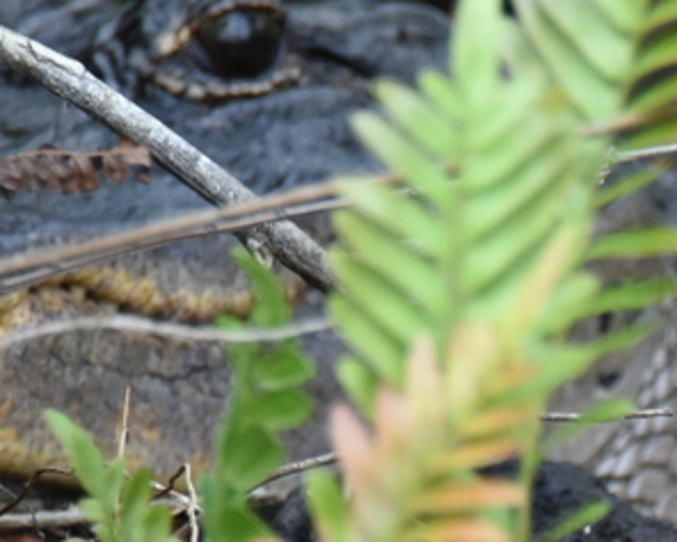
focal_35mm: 1216
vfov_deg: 1.3
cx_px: 698
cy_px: 441
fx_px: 24373
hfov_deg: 1.6
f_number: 5.6
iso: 1600
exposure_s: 1/640
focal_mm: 300
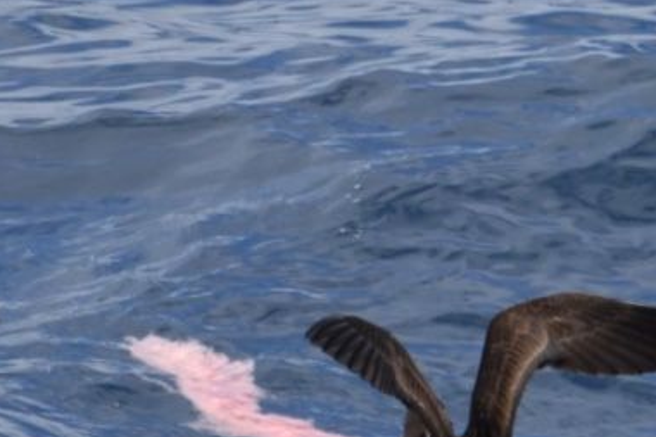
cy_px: 315
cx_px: 161
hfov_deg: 1.6
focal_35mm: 1263
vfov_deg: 1.1
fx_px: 23004
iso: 1000
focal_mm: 600
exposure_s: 1/8000
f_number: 6.3
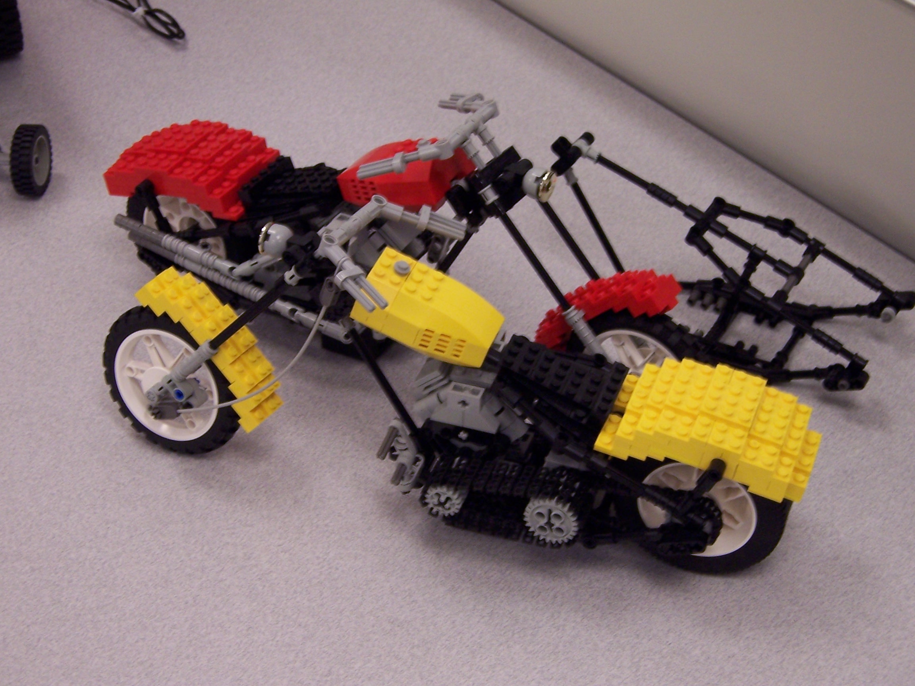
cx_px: 458
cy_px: 343
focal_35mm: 82
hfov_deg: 23.8
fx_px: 2167
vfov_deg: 18.0
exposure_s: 1/15
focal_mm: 13.5
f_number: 4.8
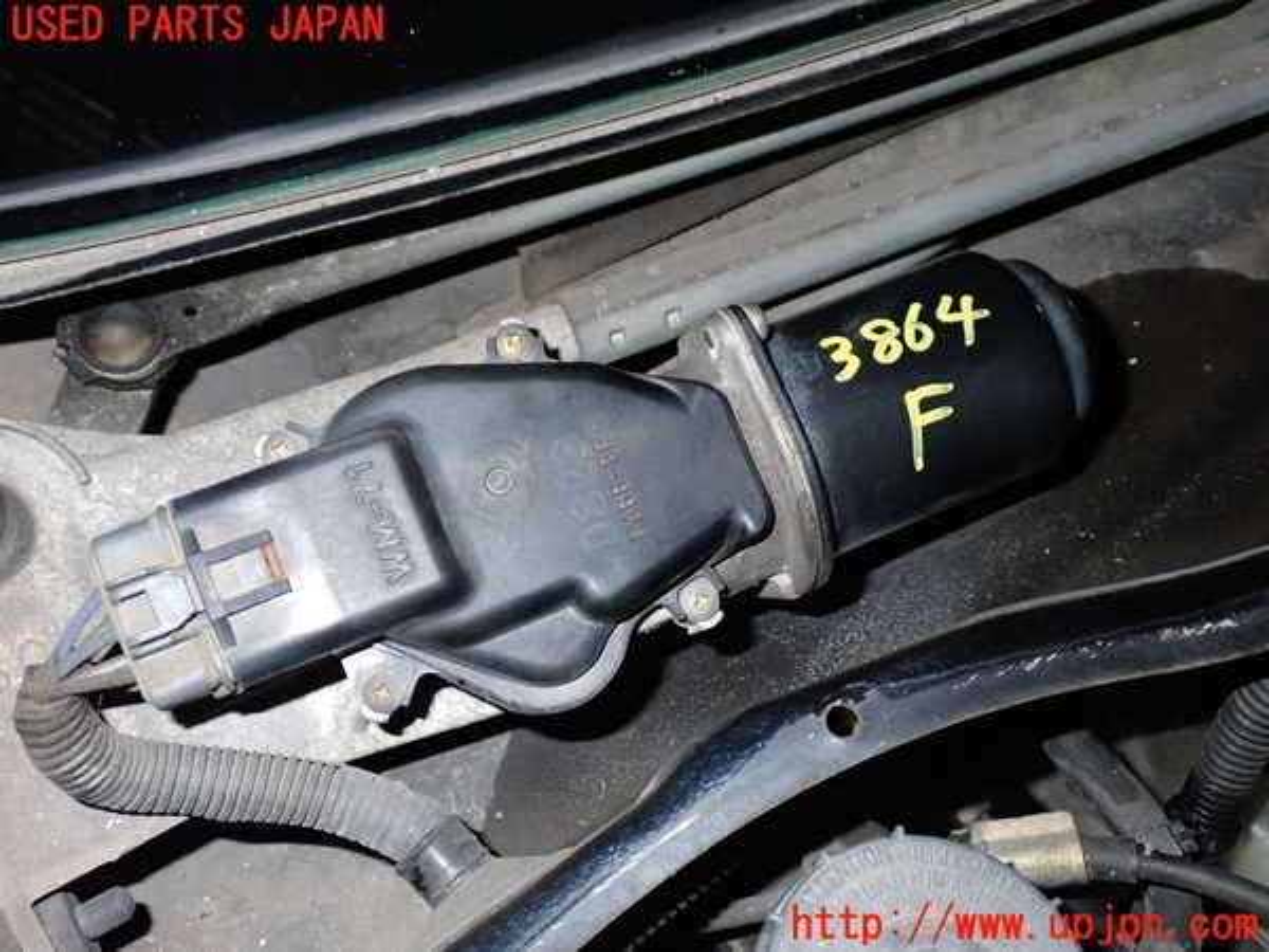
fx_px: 1320
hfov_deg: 51.4
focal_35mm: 36
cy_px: 476
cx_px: 634
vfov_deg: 39.7
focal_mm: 6.37
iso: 400
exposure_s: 1/40
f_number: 7.1
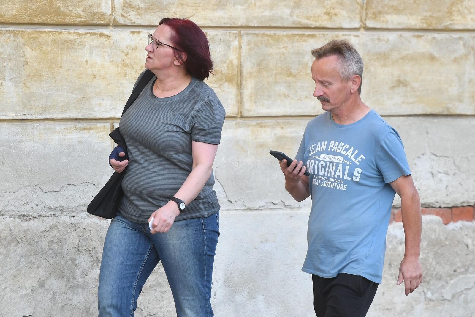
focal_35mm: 175
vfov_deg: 7.8
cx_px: 238
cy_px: 158
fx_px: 2308
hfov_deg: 11.7
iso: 160
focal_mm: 175
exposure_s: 1/400
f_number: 5
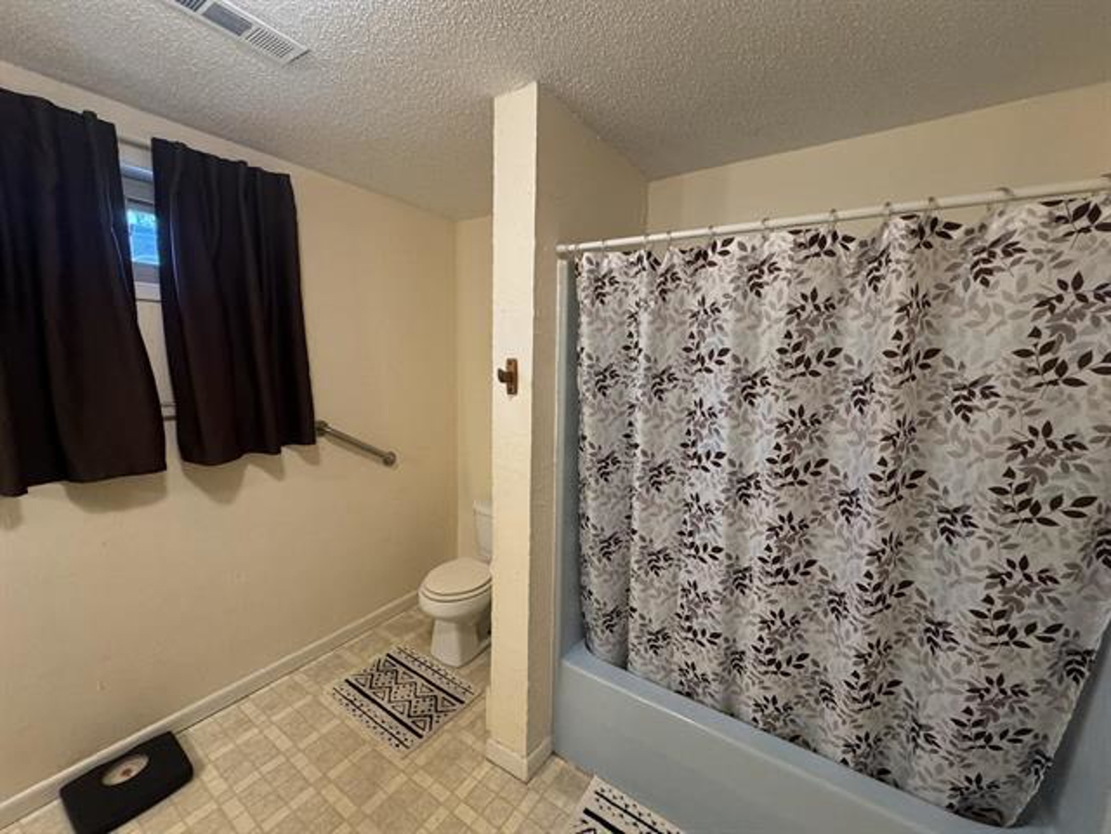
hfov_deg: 102.1
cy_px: 417
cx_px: 556
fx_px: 449
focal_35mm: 14
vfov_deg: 85.7
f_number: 2.2
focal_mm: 2.22
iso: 400
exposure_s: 1/60
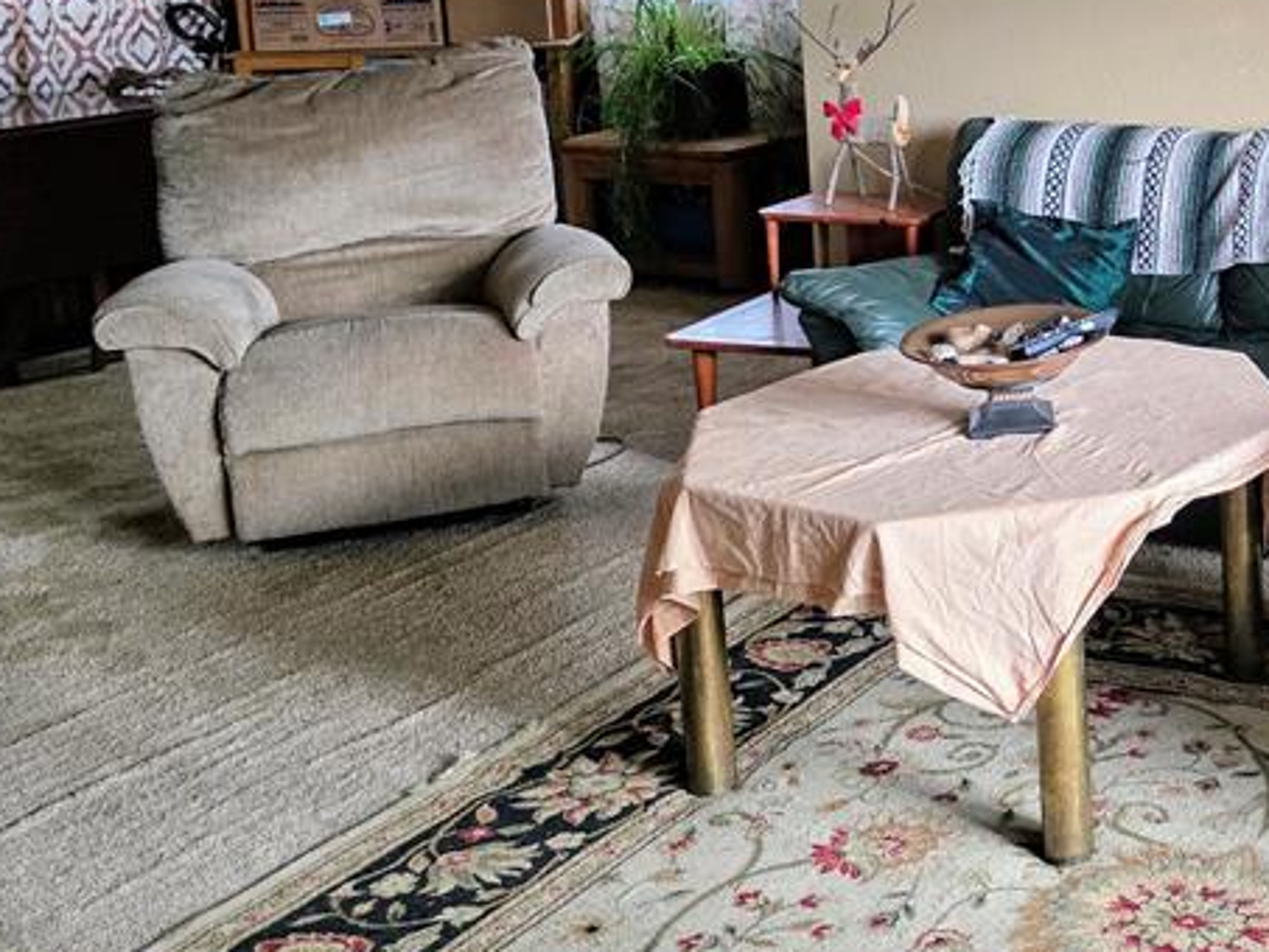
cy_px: 140
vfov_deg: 27.3
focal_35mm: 52
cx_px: 1350
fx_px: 1907
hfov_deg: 32.9
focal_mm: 6.3
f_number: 1.7
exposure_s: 1/120
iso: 160
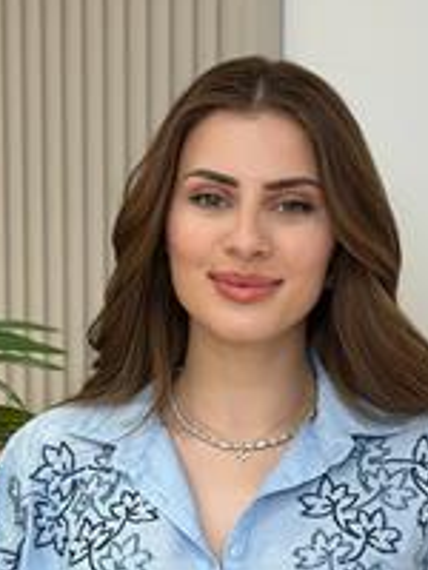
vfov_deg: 15.1
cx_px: 257
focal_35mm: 128
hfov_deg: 11.6
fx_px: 2110
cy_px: 606
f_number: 1.78
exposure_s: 1/129
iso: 64
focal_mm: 6.86
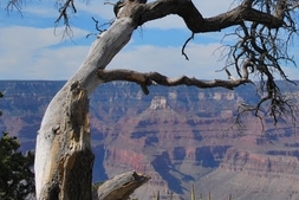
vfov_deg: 13.9
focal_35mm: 96
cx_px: 226
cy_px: -30
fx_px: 799
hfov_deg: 21.0
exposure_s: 1/400
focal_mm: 27
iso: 100
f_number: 10
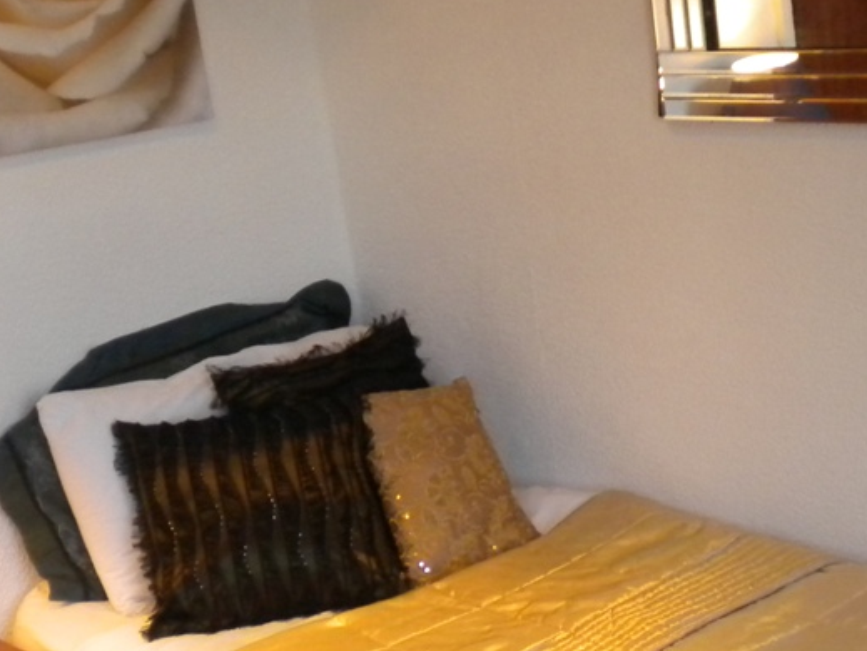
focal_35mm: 69
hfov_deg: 27.9
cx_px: 593
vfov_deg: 21.1
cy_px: 519
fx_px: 1729
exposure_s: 1/67.7
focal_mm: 6.3
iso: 400
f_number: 3.1
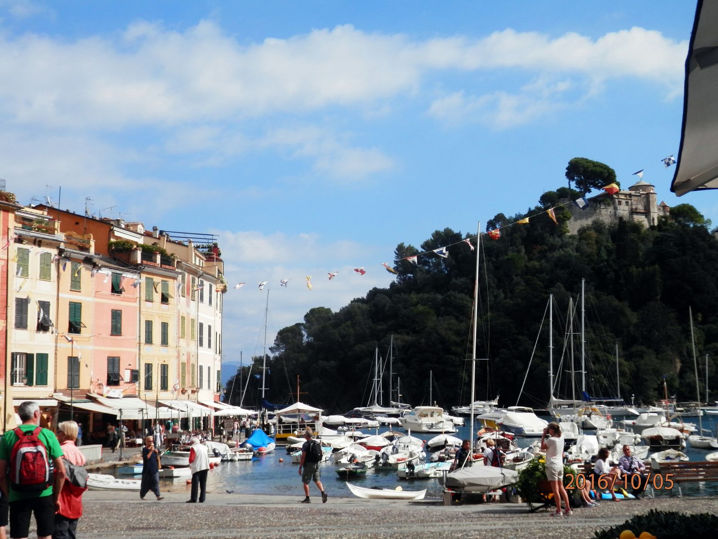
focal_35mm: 49
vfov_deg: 29.7
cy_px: 270
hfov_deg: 38.9
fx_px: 1016
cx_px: 359
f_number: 11.2
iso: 80
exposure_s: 1/125
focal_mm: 8.9
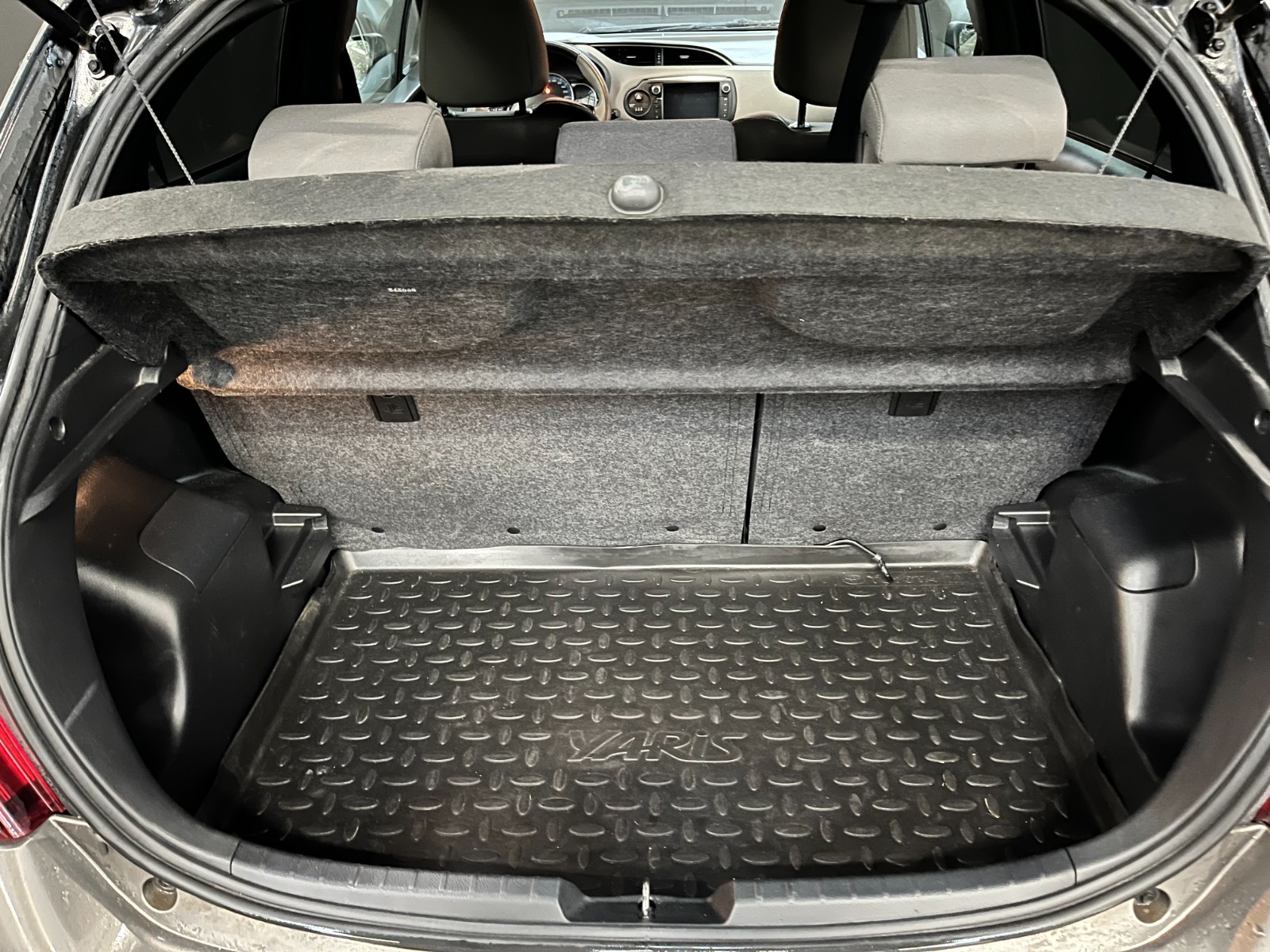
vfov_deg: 53.1
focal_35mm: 26
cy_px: 476
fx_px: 954
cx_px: 635
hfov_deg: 67.3
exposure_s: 1/10
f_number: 1.6
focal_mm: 5.1
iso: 640
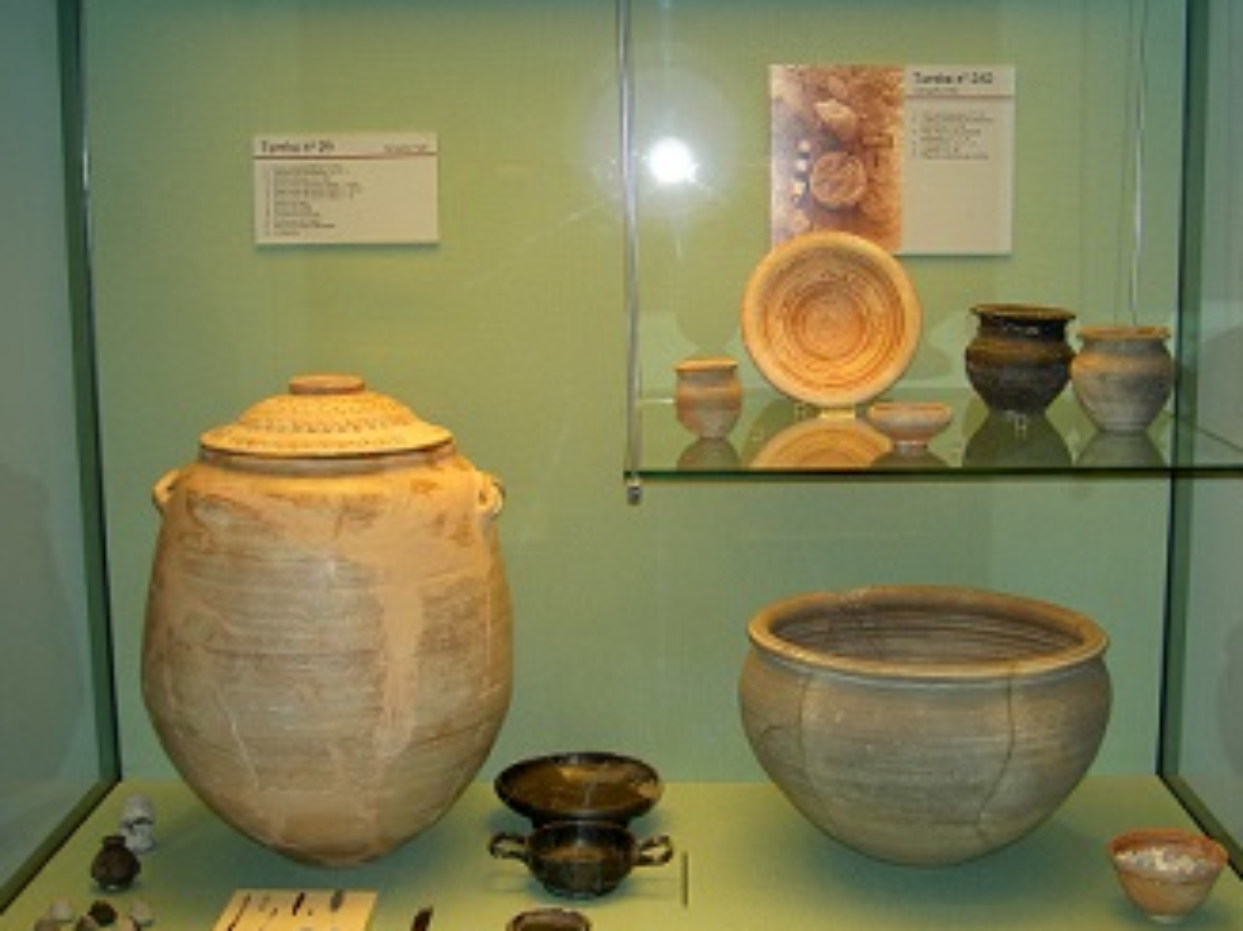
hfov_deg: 38.9
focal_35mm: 49
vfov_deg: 29.6
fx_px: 1759
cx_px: 620
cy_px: 496
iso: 100
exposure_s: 1/64.1
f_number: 2.9
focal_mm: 9
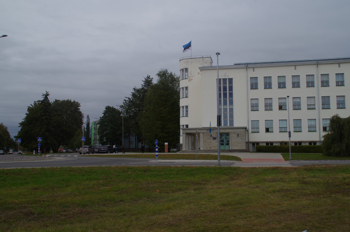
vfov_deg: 31.8
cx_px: 175
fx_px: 408
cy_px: 116
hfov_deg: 46.5
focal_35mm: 42
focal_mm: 28
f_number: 11
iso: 160
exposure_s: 1/125
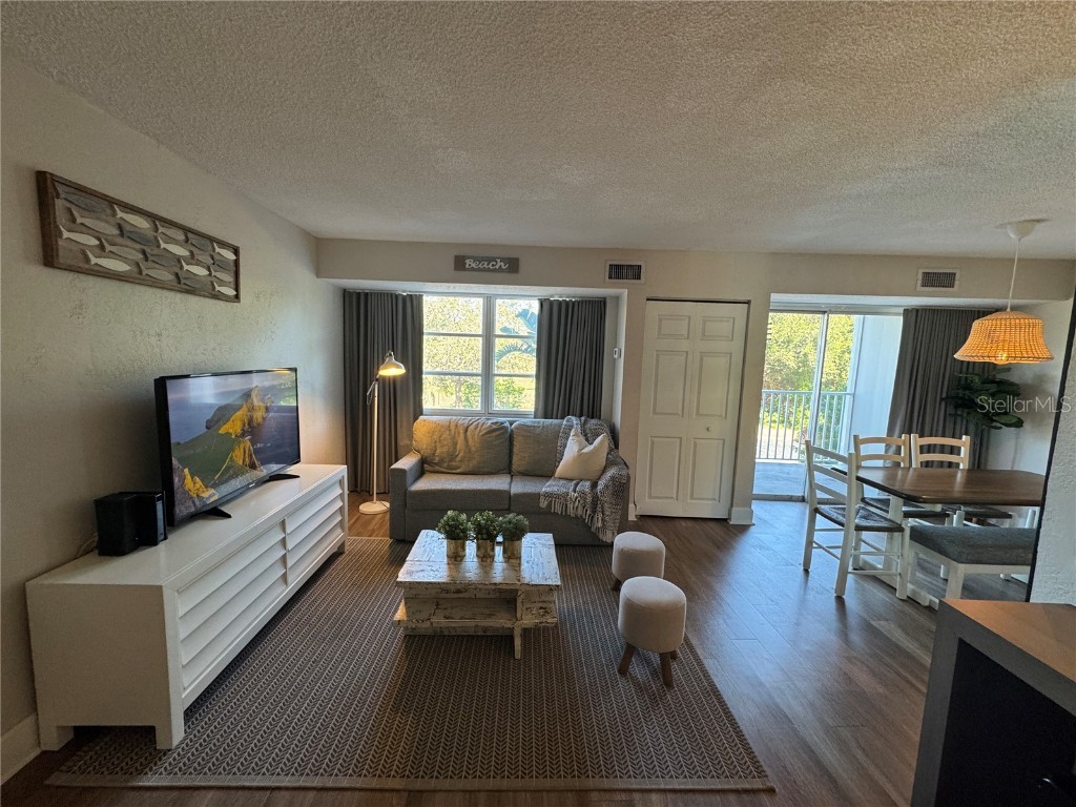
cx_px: 538
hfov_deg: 102.1
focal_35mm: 14
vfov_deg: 85.7
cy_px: 404
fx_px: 435
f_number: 2.2
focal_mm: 2.22
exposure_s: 1/120
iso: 250
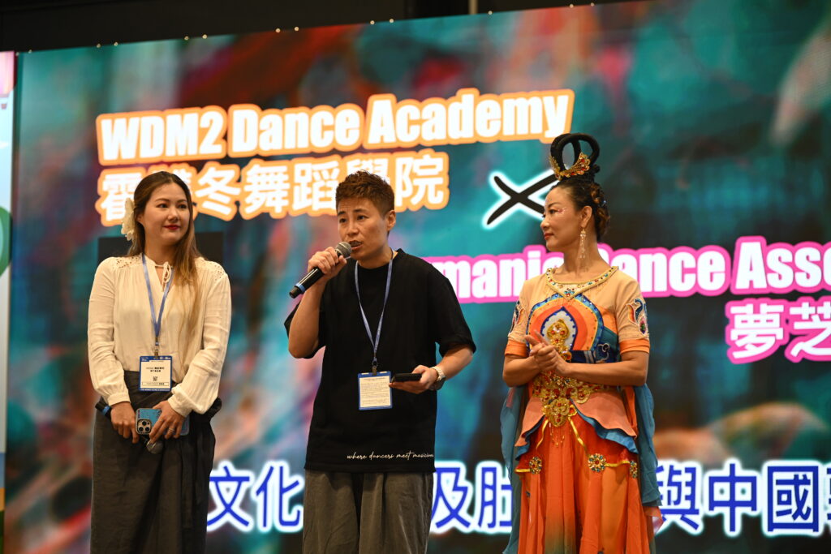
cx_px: 416
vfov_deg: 14.1
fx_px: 2239
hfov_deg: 21.0
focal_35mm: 97
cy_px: 277
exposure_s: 1/100
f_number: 2.7
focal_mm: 97
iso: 450
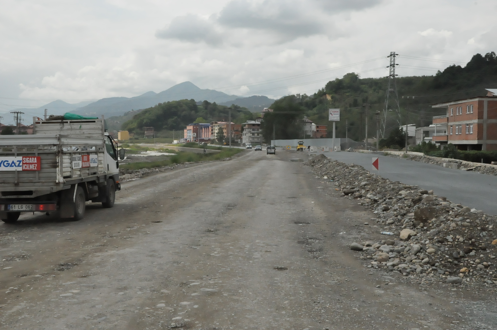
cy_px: 165
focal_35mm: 45
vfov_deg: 29.8
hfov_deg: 43.7
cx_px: 248
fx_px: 620
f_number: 16
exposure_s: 1/1600
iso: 3200
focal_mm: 30
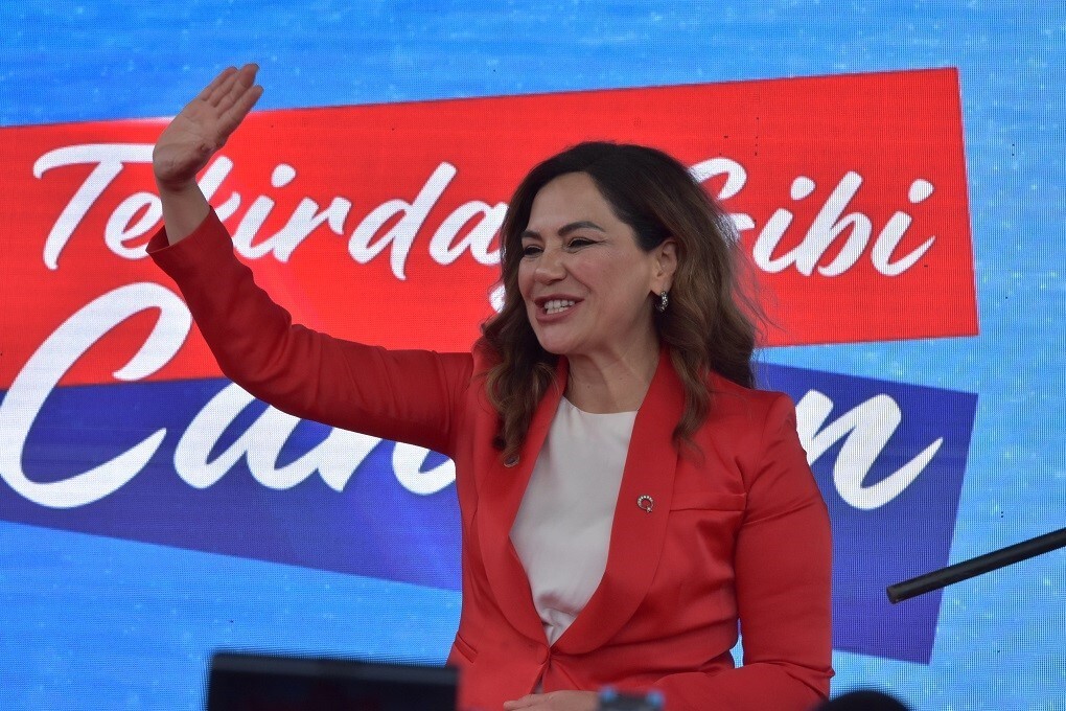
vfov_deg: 10.2
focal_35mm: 135
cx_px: 533
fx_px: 3997
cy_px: 356
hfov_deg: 15.2
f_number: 13
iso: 1250
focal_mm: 90
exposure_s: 1/640
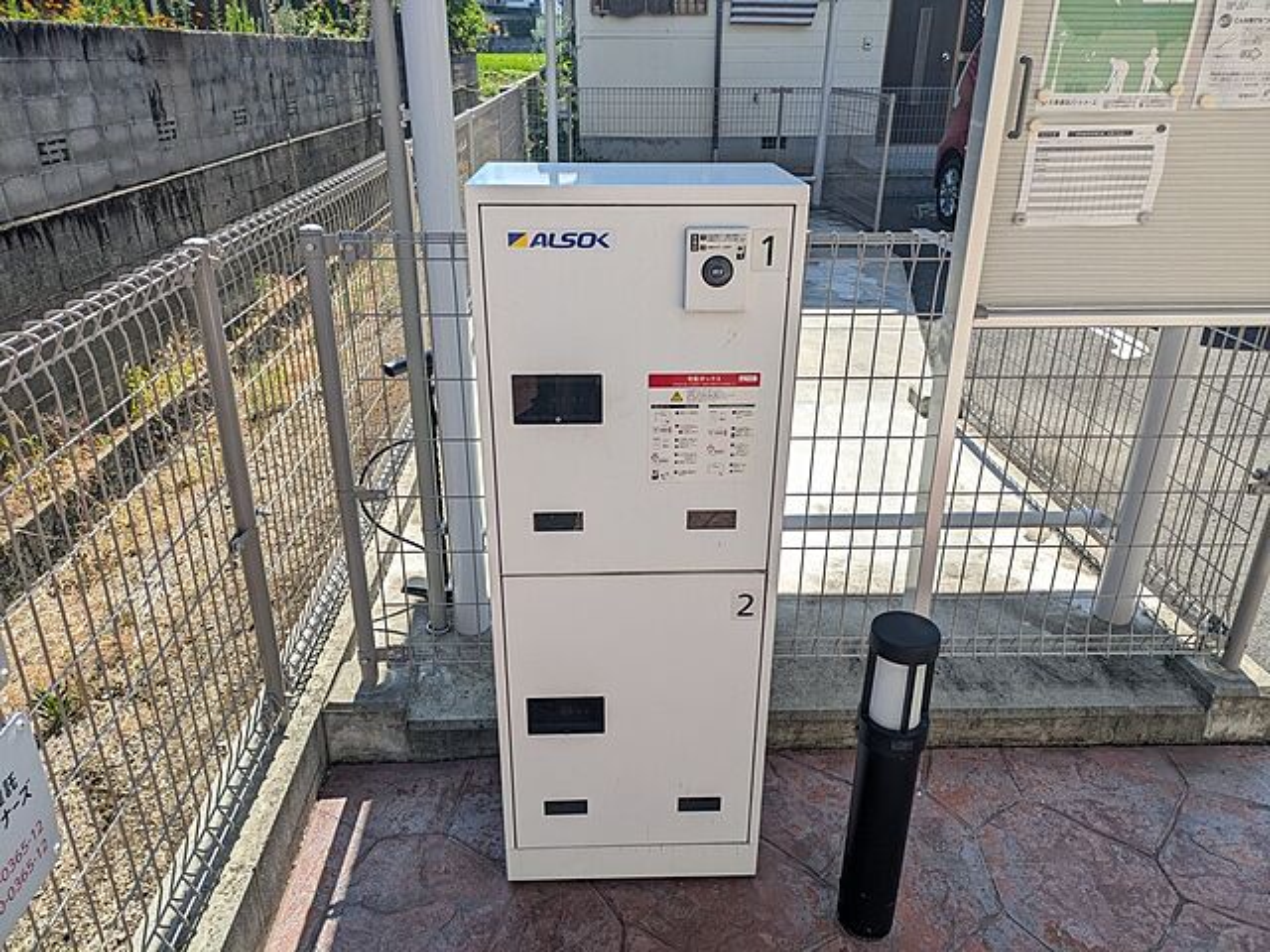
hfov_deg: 69.4
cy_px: 476
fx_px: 917
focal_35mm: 25
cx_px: 635
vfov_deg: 54.9
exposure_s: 1/1205
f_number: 1.89
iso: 46
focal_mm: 5.43
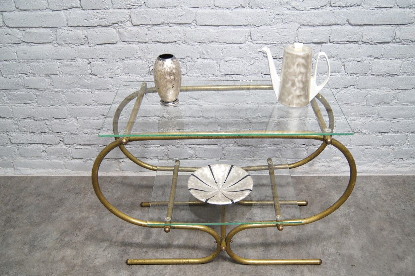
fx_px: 415
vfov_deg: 36.8
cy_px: 138
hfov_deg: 53.2
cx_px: 208
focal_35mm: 36
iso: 400
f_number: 4
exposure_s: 1/40
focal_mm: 24
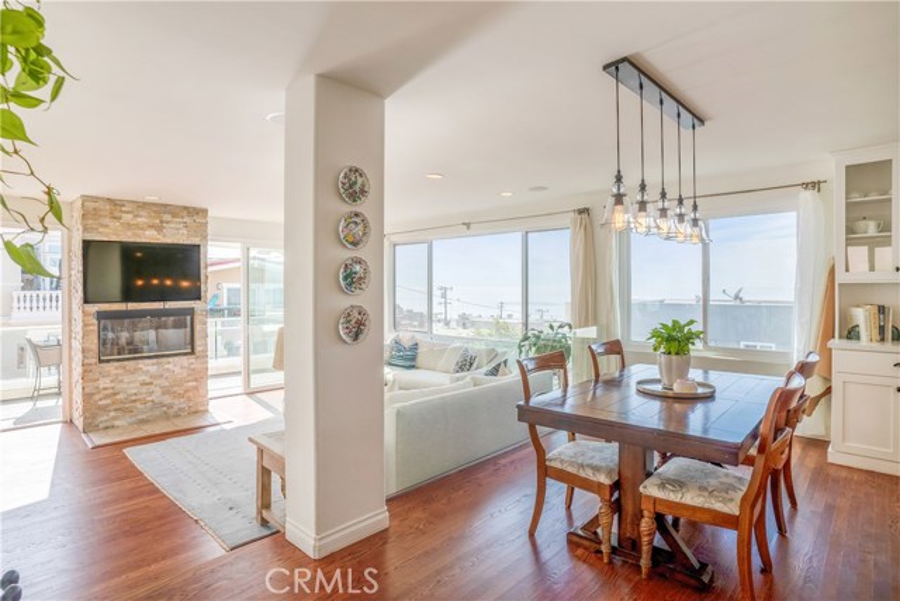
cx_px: 450
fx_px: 450
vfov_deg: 67.4
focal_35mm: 18
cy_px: 300
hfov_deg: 90.0
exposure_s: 1/500
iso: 125
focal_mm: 18
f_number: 8
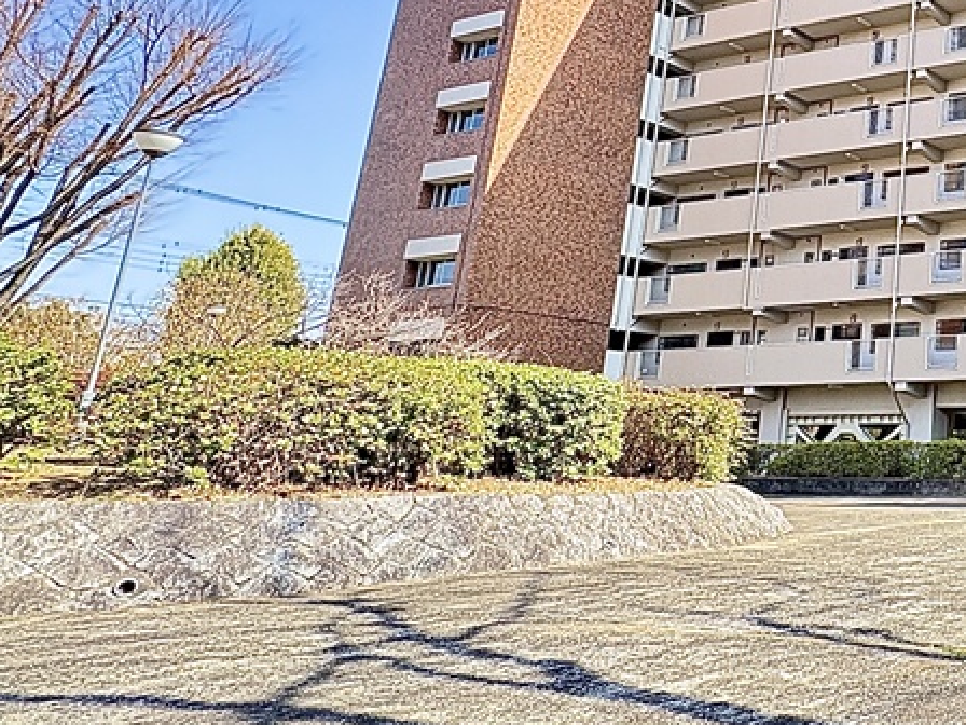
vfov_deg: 37.4
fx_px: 1033
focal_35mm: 37
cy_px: 155
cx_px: 1134
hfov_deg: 38.4
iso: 64
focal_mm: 2.22
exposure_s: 1/277
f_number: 2.2
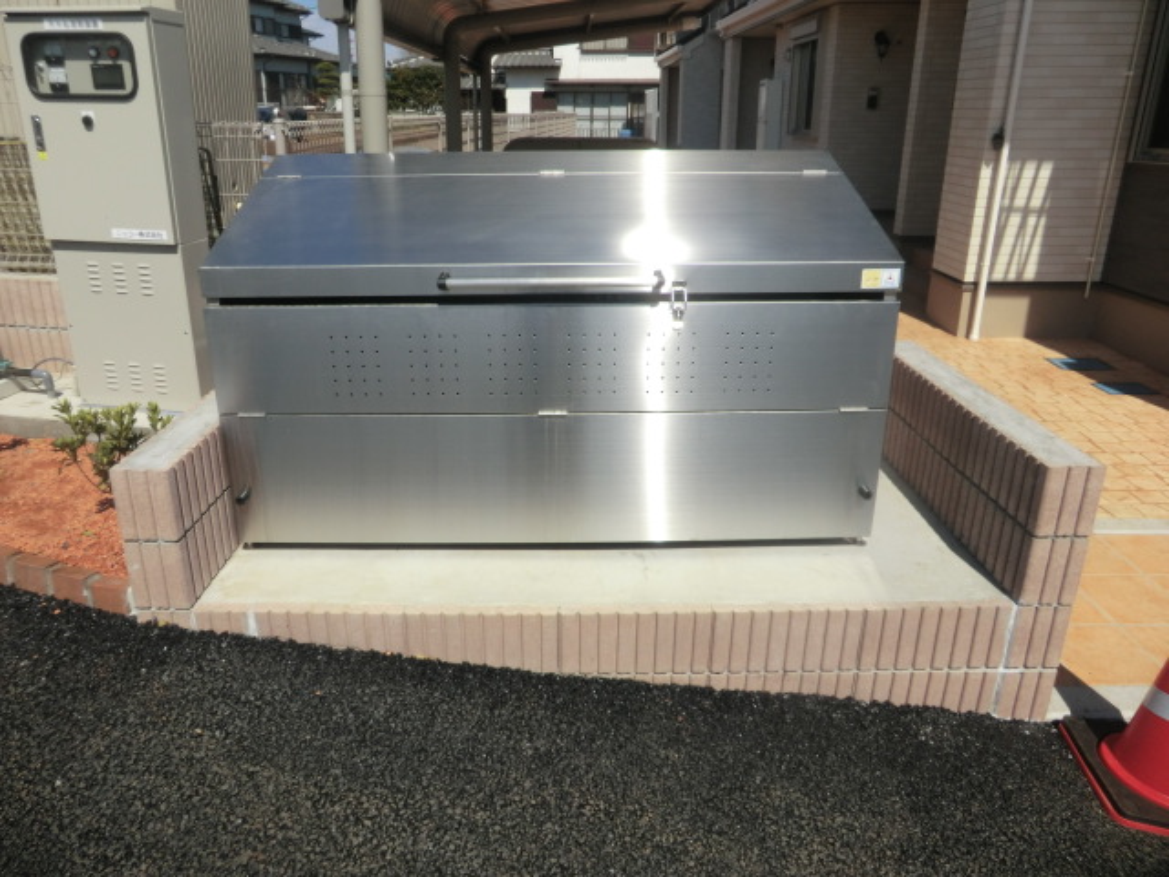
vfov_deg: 56.8
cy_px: 438
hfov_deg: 71.6
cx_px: 584
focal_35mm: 24
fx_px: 810
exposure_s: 1/400
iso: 80
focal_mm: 4.3
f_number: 7.5
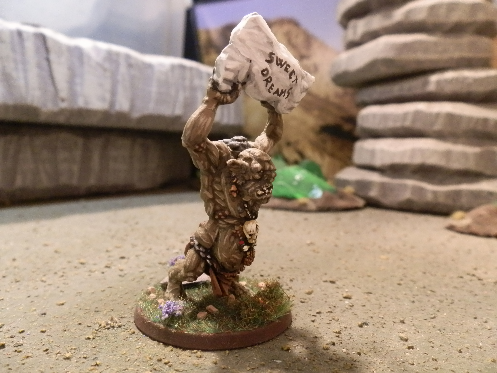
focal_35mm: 28
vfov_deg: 49.7
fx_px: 402
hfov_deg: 63.4
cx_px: 248
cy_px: 186
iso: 400
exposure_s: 1/50
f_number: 3.1
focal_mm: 5
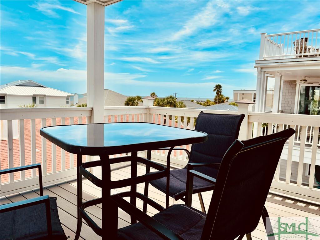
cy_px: 120
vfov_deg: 53.1
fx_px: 240
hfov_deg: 67.3
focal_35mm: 26
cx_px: 160
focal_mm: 5.96
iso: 50
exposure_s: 1/3205
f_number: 1.6
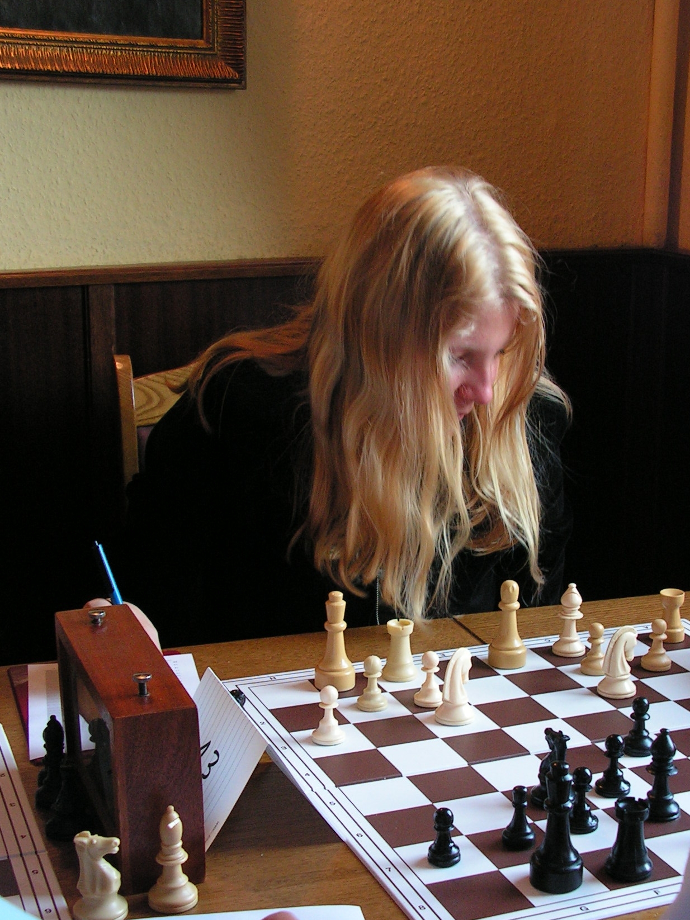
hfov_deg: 26.0
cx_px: 416
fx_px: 1489
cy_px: 549
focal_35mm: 56
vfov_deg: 34.2
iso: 125
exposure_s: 1/40
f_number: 3.2
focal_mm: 7.6
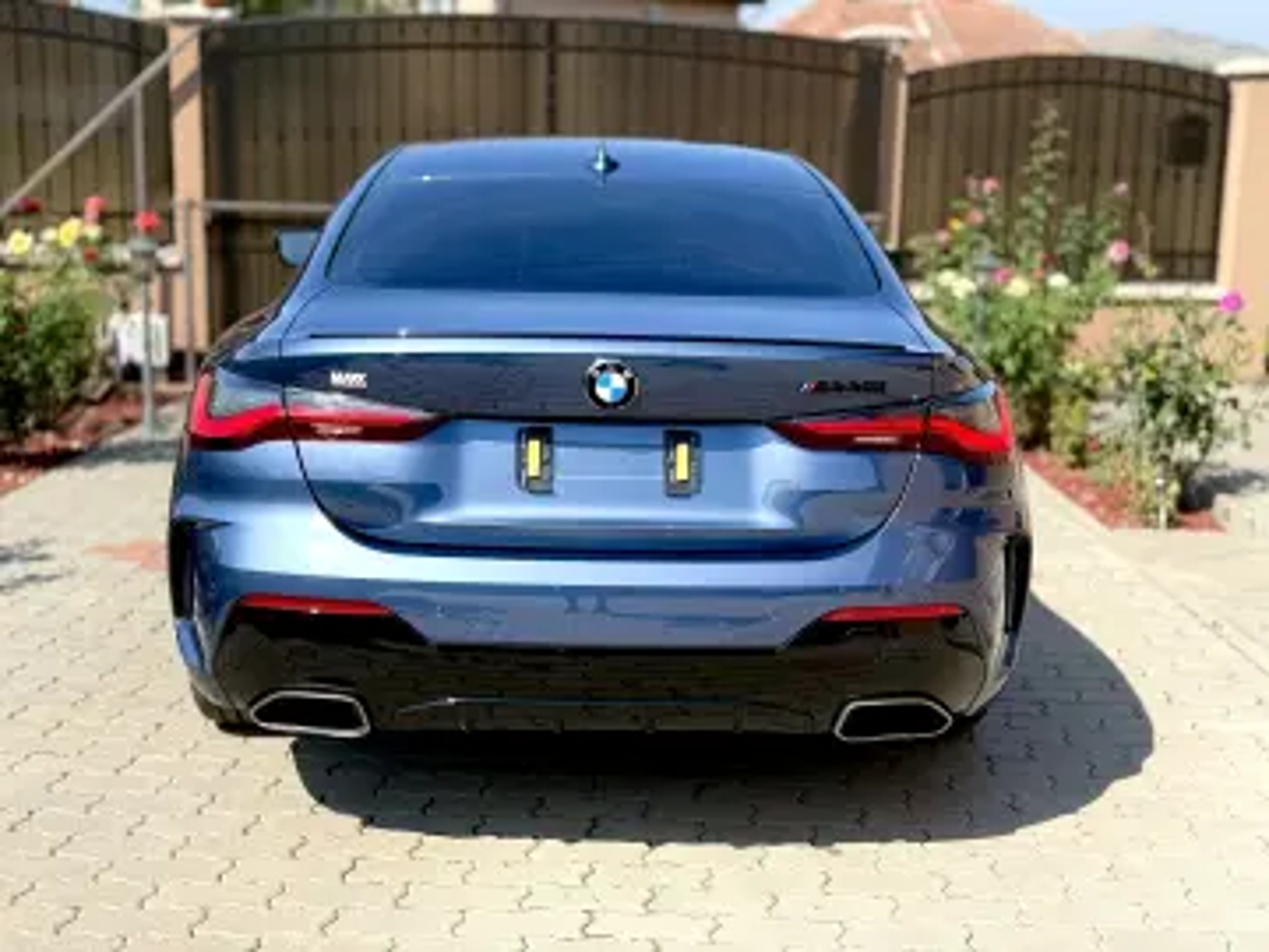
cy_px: 476
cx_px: 634
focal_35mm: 48
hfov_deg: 39.7
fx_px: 1760
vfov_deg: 30.3
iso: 80
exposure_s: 1/2415
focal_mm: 6.76
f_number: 1.78
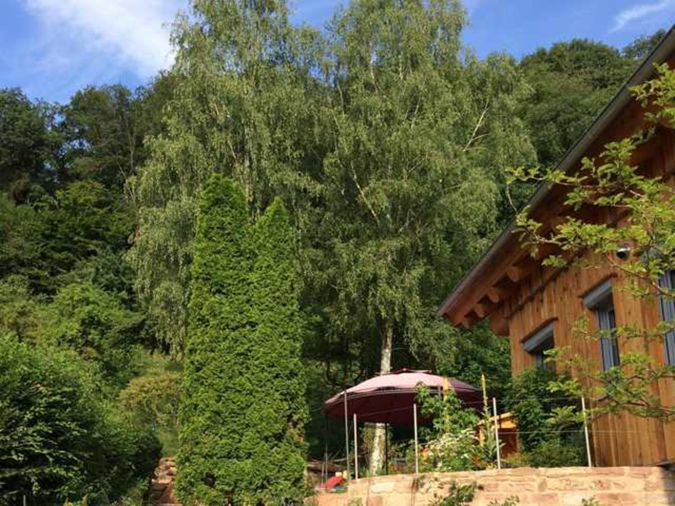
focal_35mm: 29
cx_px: 338
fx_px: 565
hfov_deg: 61.7
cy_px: 253
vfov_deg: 48.2
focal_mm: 4.15
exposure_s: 1/873
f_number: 2.2
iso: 32
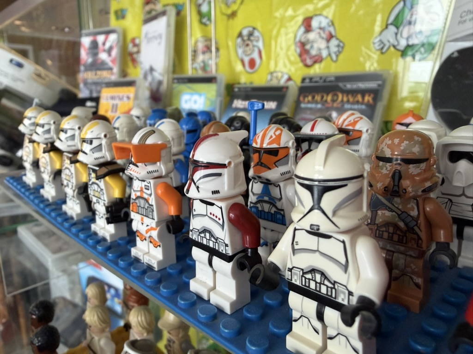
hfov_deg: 71.6
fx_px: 328
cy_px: 177
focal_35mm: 24
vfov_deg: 56.8
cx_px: 236
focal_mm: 2.22
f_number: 2.2
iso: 250
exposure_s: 1/100
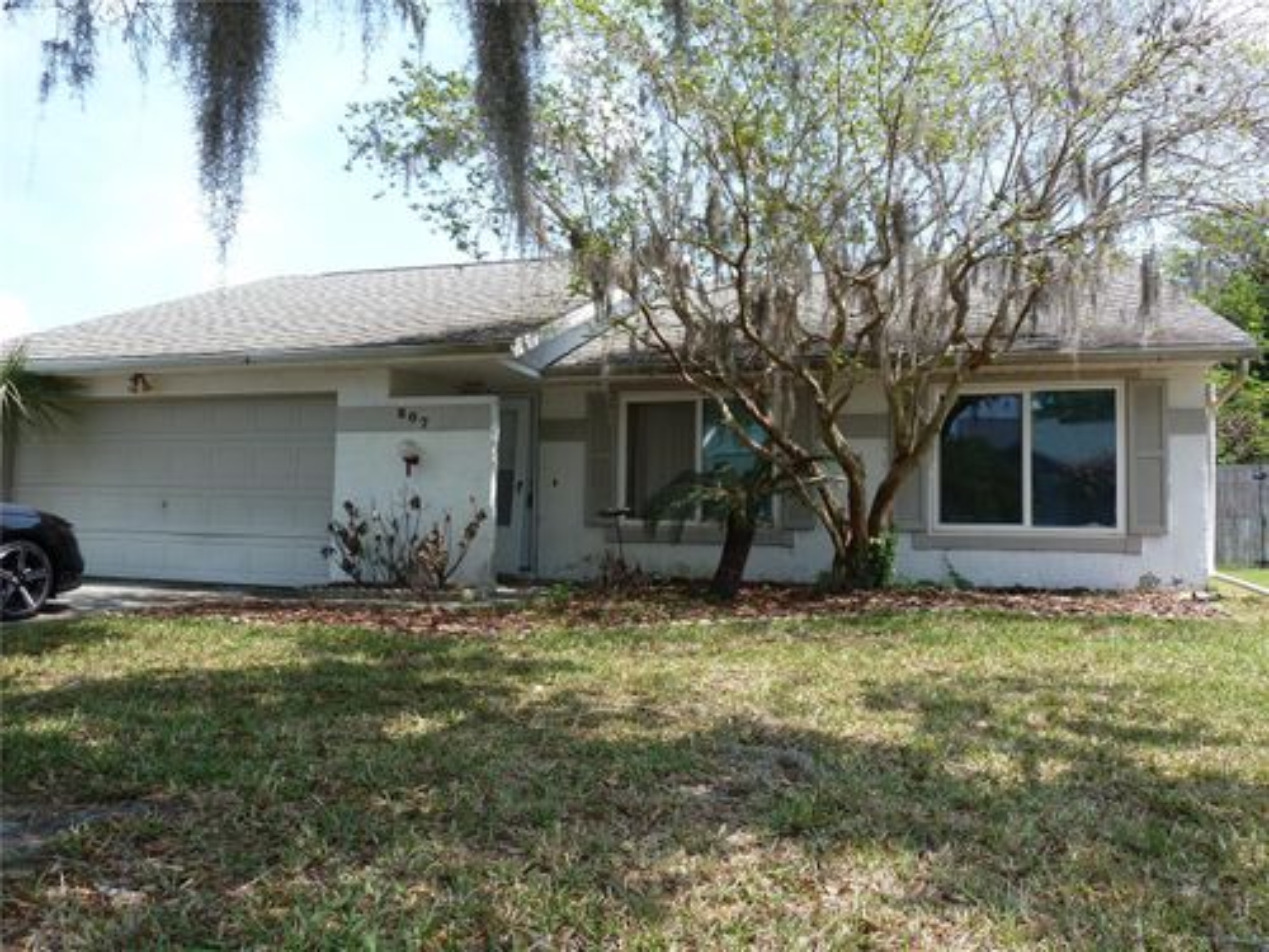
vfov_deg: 54.9
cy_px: 476
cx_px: 634
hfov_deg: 69.4
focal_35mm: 25
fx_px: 916
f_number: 4
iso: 80
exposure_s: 1/250
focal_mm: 4.1
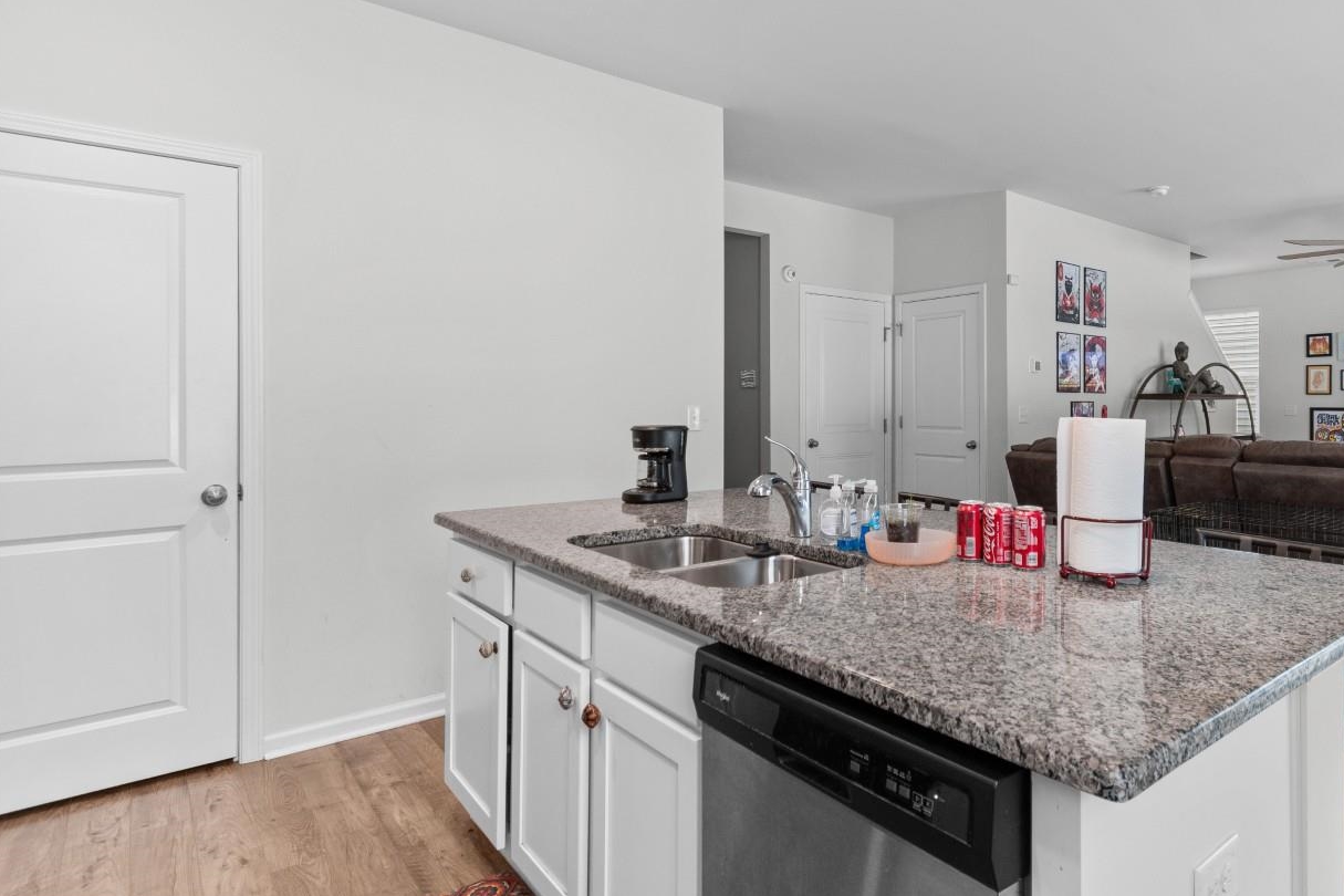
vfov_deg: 61.8
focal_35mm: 20
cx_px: 888
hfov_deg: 81.4
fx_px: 747
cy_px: 400
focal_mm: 10
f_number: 4.5
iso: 100
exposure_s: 1/10
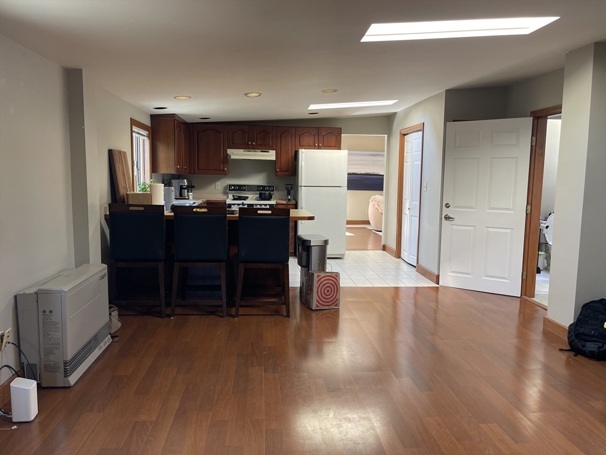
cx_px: 303
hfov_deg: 69.4
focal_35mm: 25
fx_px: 438
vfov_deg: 54.9
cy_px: 228
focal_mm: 5.1
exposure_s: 1/60
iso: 64
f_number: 1.6
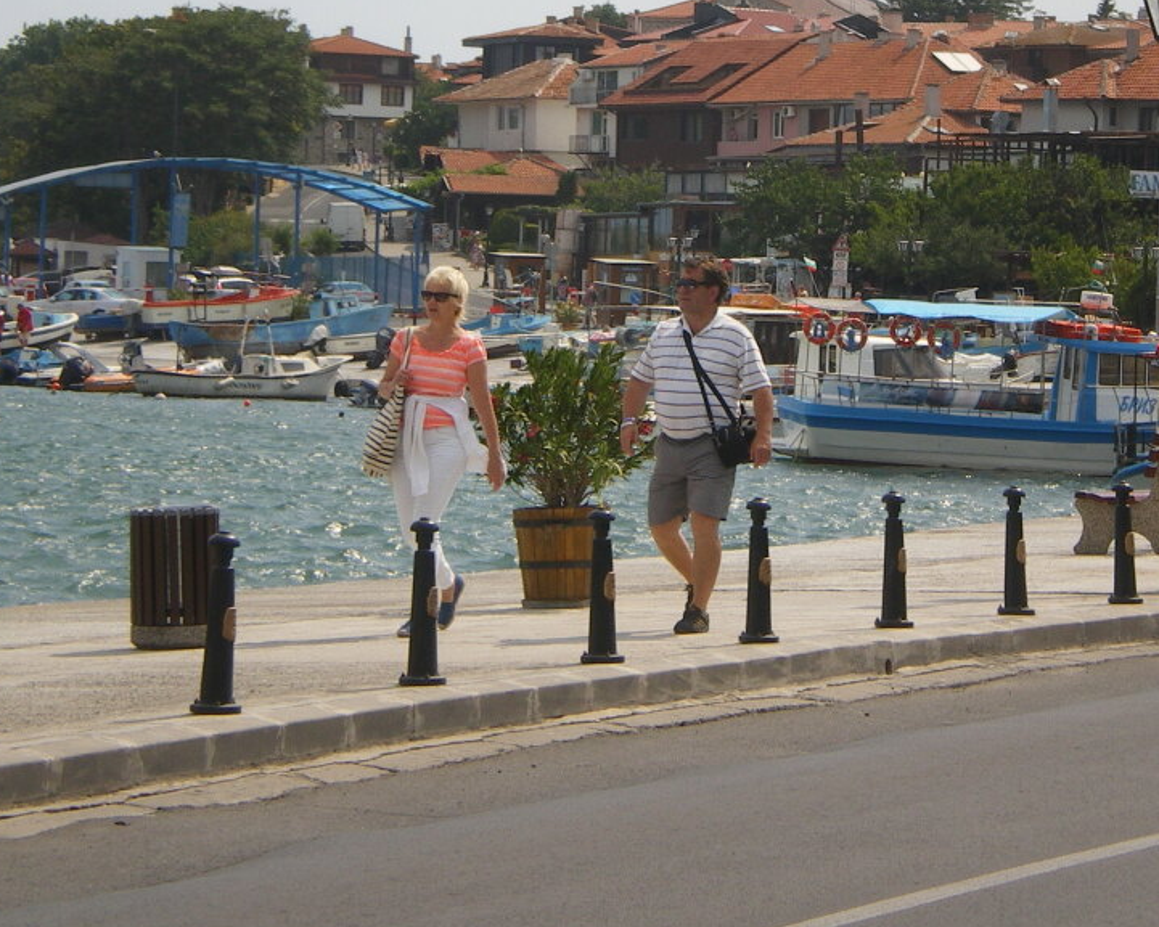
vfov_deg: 10.2
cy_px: 241
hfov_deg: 12.8
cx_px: 683
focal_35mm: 151
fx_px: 5180
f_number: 7.8
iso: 50
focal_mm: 16.3
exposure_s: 1/250
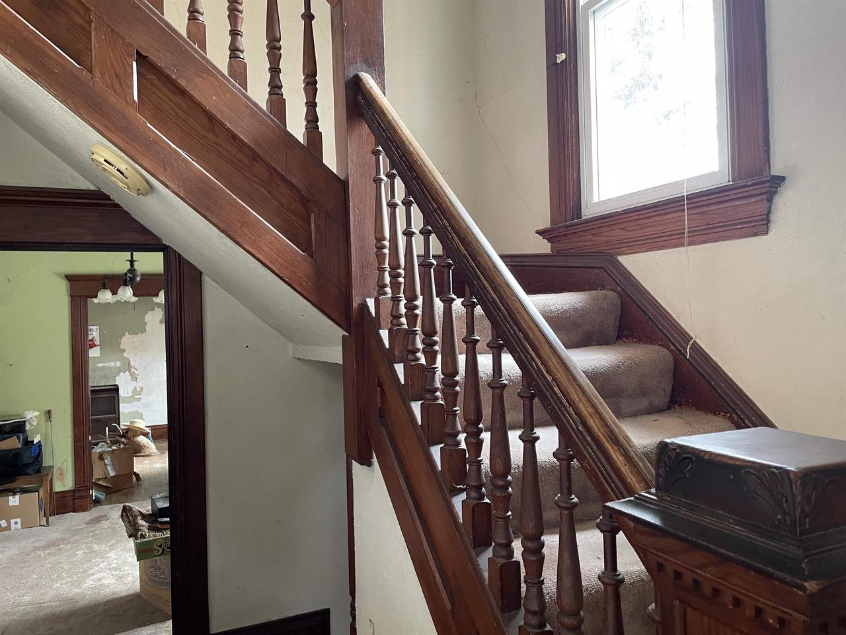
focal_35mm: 26
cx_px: 423
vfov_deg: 53.1
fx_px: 635
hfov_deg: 67.3
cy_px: 318
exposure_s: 1/60
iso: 250
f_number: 1.6
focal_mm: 4.2
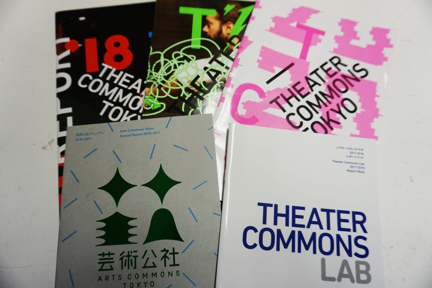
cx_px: 216
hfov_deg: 73.7
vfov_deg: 53.1
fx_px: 288
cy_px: 144
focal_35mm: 24
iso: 125
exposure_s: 1/60
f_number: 4
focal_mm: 16
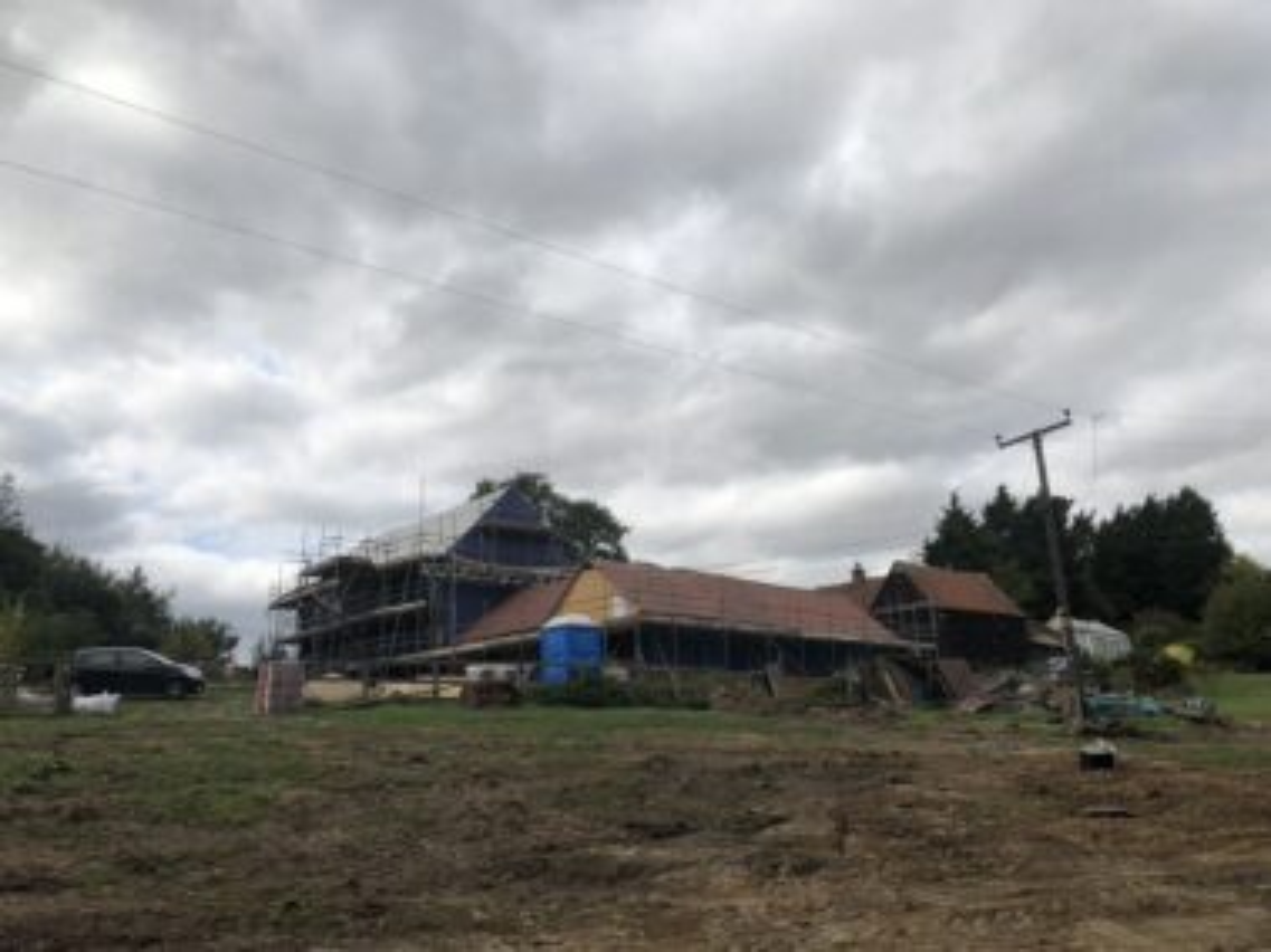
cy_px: 476
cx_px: 636
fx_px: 1028
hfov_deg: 63.5
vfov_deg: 49.7
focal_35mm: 28
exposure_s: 1/3003
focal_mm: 3.99
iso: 20
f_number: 1.8
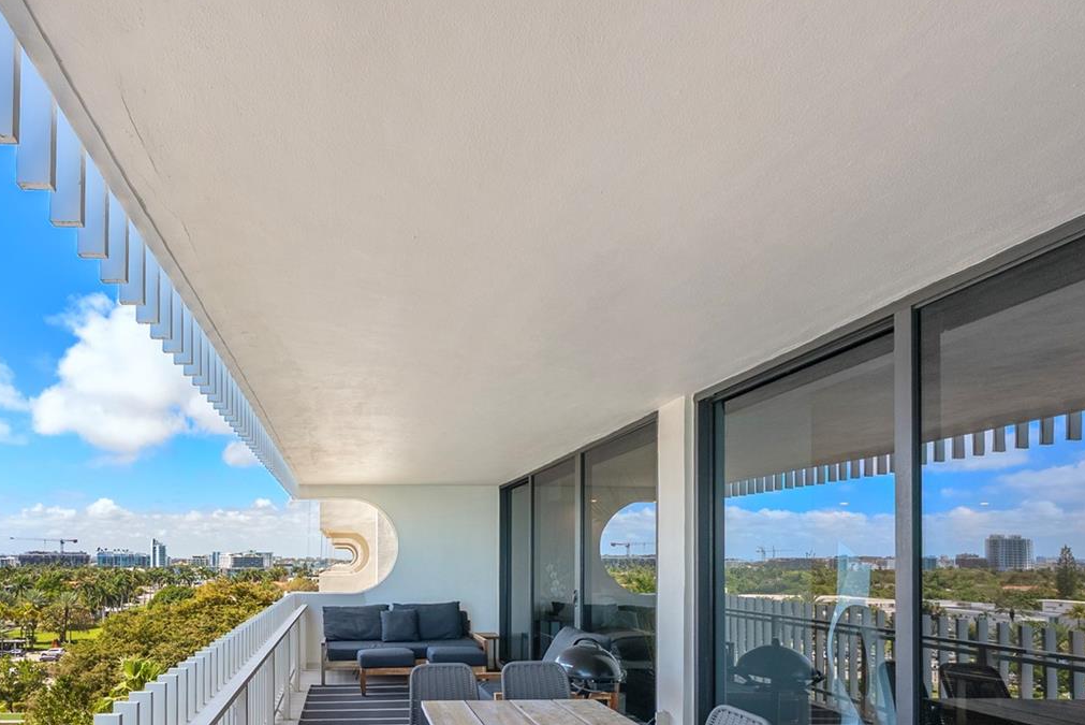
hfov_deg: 84.1
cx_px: 369
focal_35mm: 19
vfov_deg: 60.4
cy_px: 561
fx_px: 573
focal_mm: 12
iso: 100
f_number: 8
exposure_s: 1/100
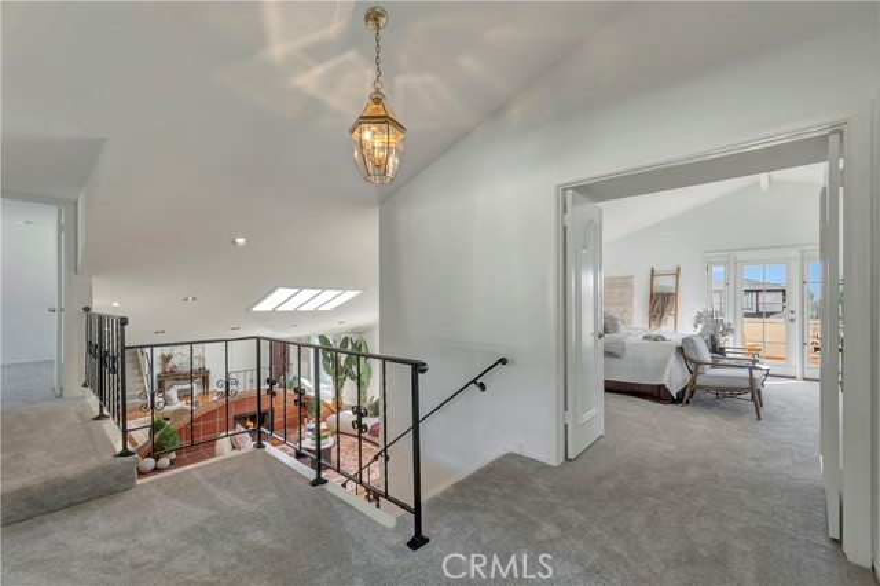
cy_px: 293
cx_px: 440
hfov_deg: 100.4
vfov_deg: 77.3
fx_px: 366
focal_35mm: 15
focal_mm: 10
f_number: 5.6
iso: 100
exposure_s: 1/20
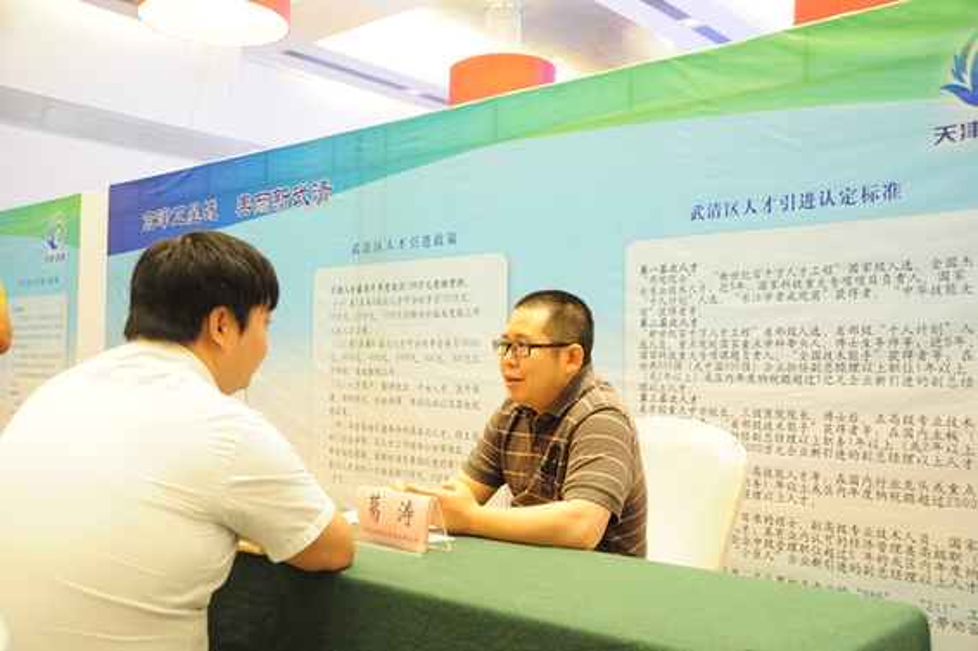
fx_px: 951
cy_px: 326
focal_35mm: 35
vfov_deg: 37.8
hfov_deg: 54.4
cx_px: 489
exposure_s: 1/30
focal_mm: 35
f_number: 5
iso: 3200
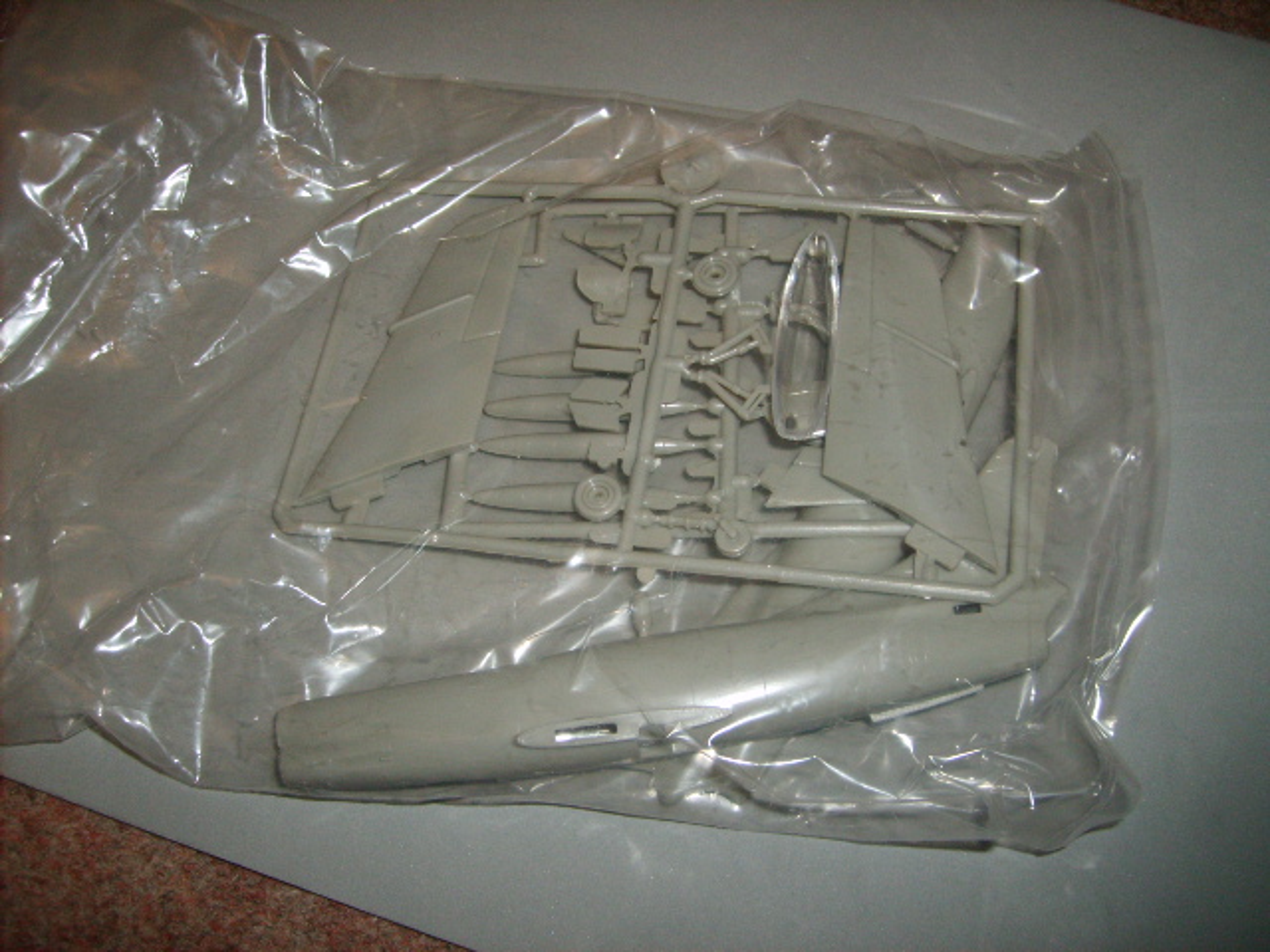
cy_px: 476
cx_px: 635
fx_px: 1284
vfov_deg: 40.7
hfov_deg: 52.6
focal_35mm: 35
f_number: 2.8
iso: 100
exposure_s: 1/45
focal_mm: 5.8
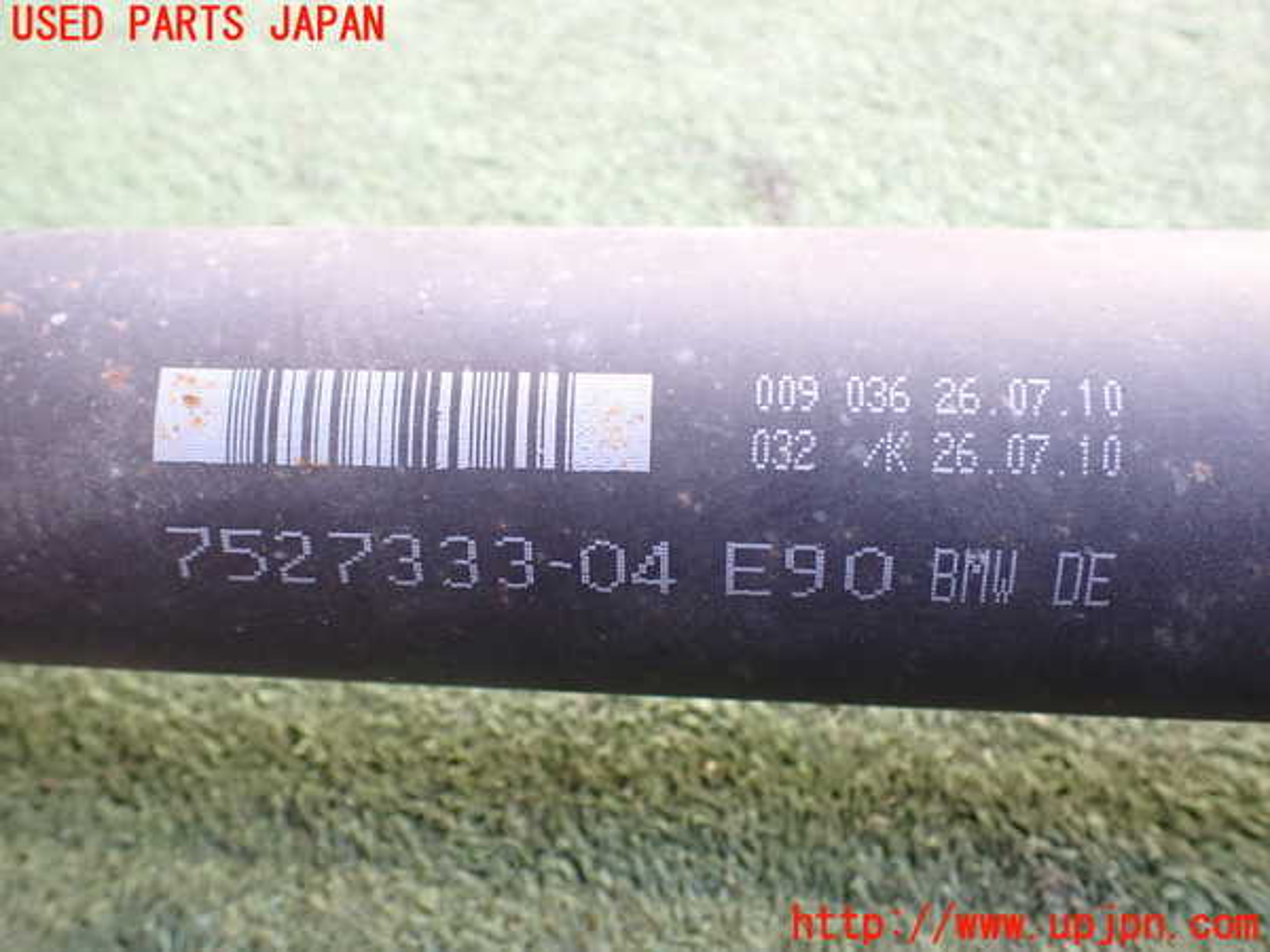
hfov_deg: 60.0
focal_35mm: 30
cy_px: 476
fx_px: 1101
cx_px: 635
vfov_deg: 46.8
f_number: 2.3
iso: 800
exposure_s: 1/100
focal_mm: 5.4
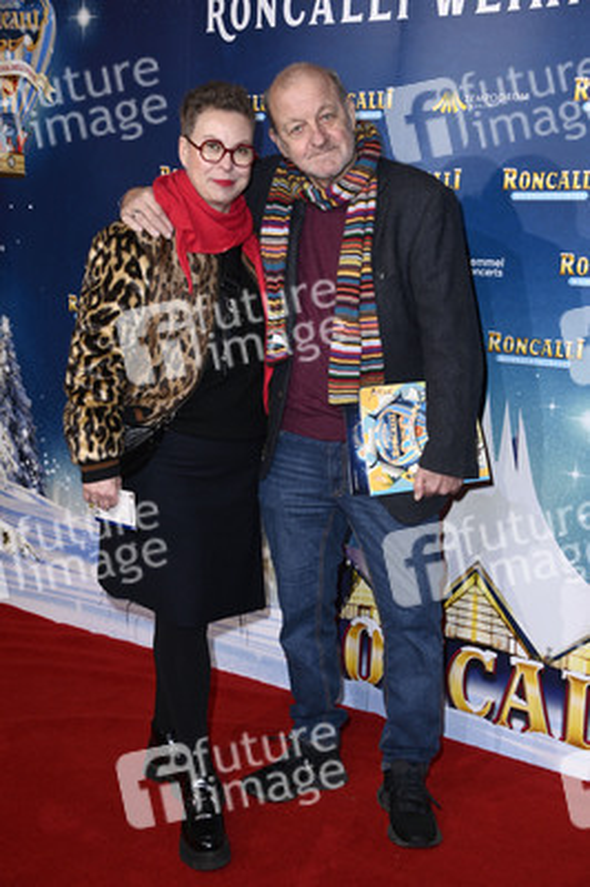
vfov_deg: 38.2
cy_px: 444
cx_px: 295
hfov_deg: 25.9
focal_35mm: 52
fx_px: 1280
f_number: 5.6
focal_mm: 52
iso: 1250
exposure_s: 1/250
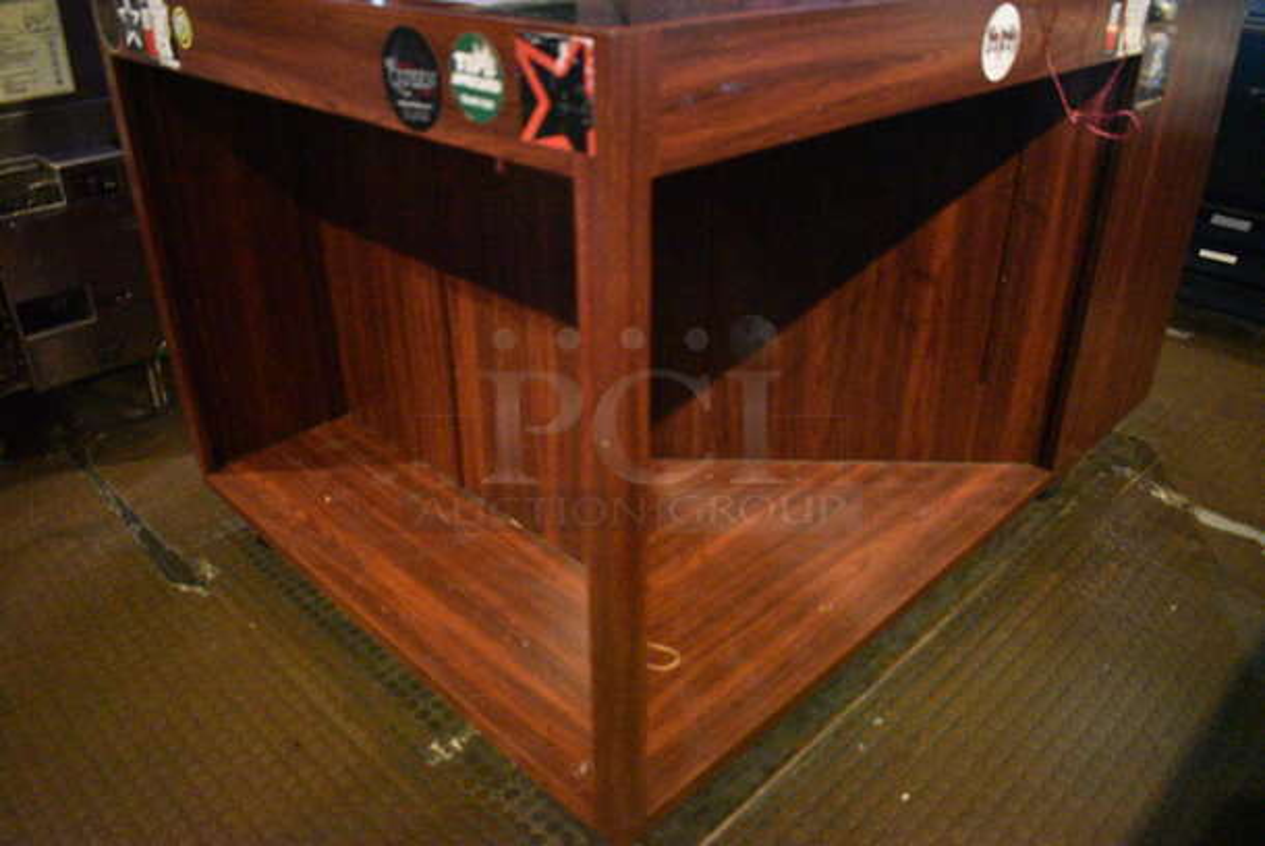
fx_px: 950
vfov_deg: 48.0
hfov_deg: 67.3
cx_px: 632
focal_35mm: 27
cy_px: 423
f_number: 3.5
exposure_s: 1/20
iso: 12800
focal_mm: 18
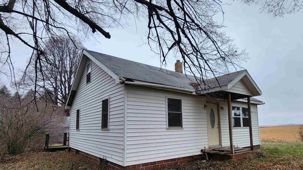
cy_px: 106
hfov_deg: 86.5
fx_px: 161
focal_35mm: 20
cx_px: 163
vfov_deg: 55.3
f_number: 2.2
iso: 80
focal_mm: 2.2
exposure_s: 1/60
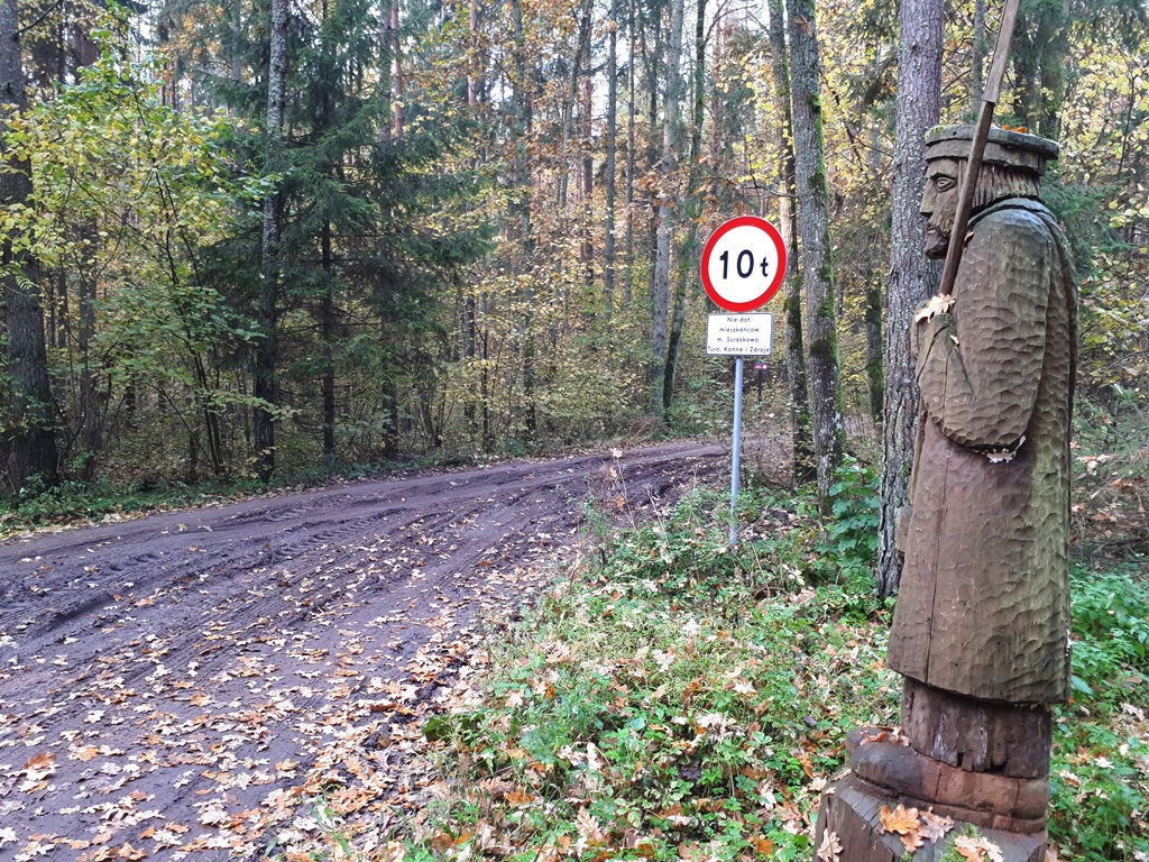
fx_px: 896
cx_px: 574
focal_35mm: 27
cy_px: 431
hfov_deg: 65.3
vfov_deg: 51.4
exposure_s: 1/33
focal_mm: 3.6
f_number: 1.9
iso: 64
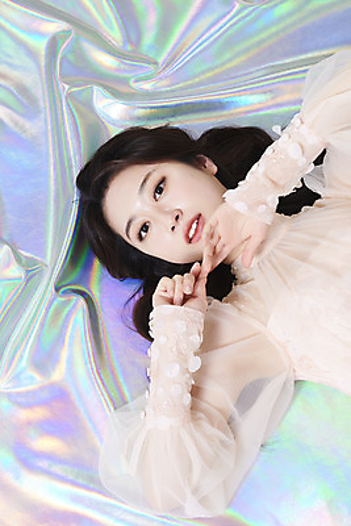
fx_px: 1534
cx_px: 176
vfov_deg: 19.4
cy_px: 263
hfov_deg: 13.1
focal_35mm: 105
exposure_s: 1/125
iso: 64
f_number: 11
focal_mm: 105
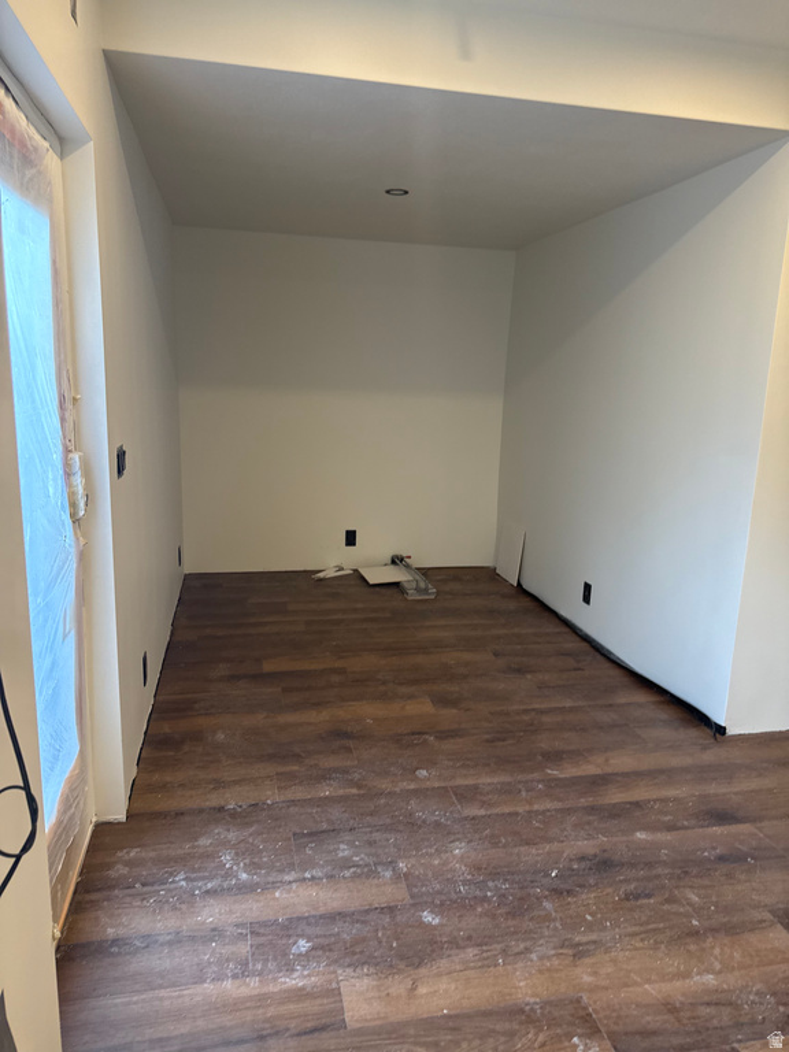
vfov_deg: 71.6
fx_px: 729
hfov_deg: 56.8
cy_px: 526
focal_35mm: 24
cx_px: 394
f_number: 1.78
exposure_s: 1/61
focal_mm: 6.76
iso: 200
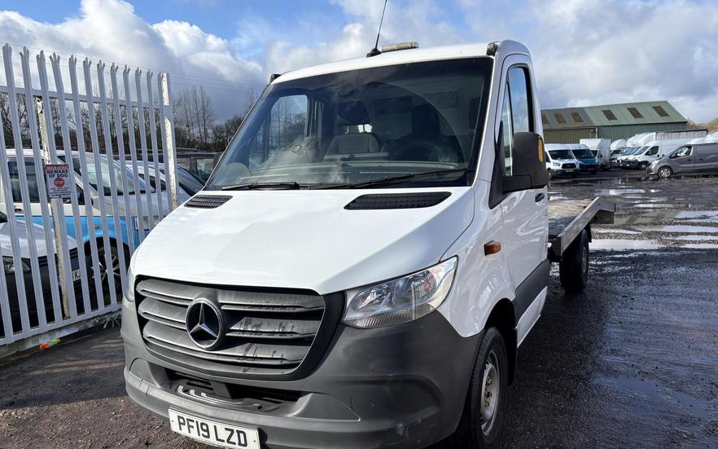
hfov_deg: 66.5
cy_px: 248
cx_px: 363
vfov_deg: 44.5
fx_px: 548
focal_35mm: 28
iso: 50
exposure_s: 1/3279
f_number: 1.6
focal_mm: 5.96
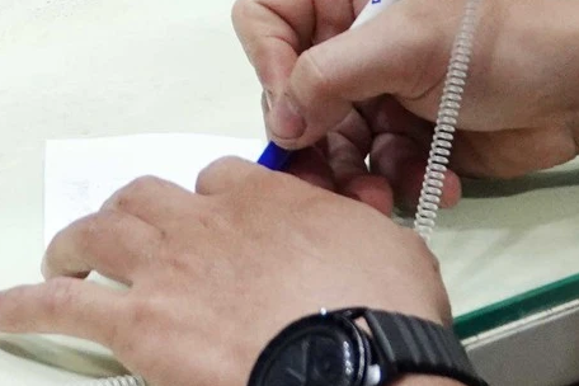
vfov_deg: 4.8
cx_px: -85
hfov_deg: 7.2
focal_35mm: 285
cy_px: -368
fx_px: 4583
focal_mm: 23.95
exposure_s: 1/125
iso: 800
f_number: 3.5
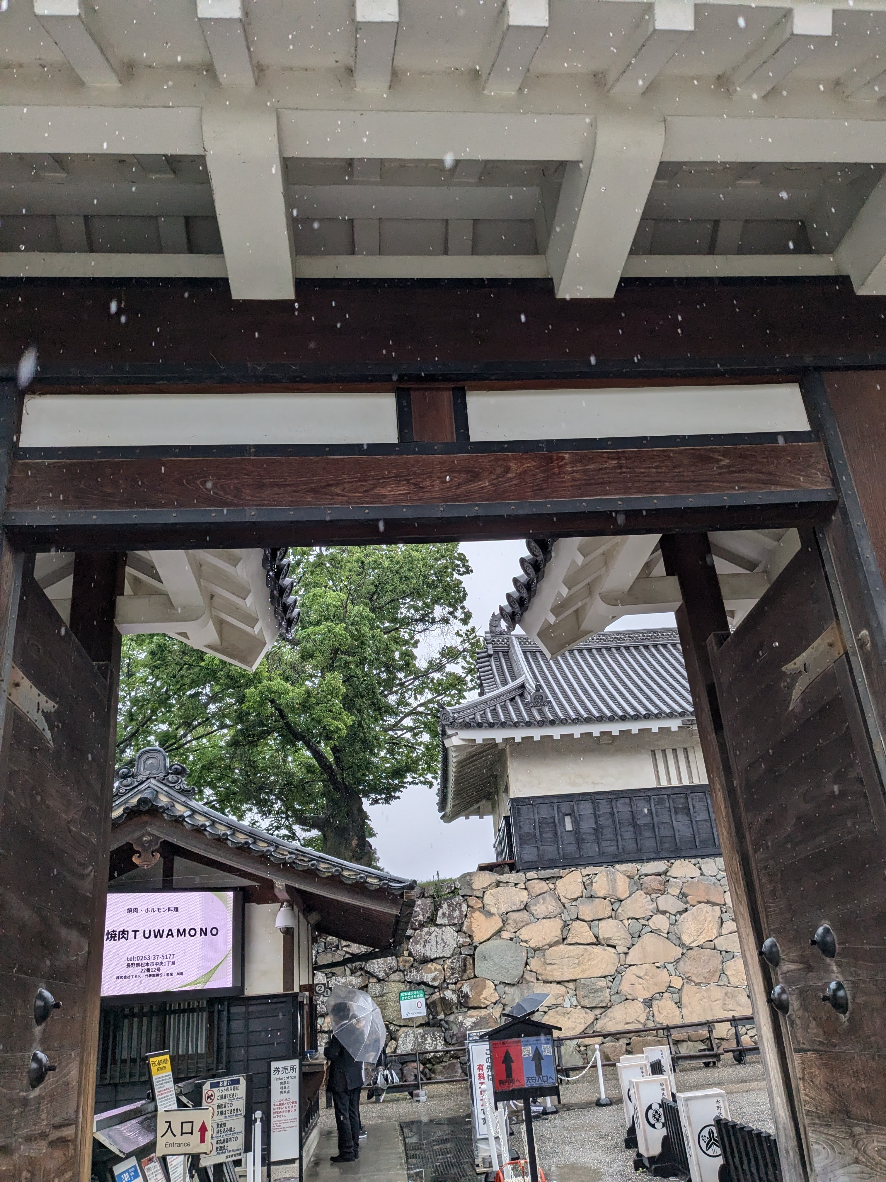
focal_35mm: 27
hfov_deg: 51.4
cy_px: 591
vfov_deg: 65.3
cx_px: 443
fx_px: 921
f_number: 1.73
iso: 60
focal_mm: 4.38
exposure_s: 1/1114
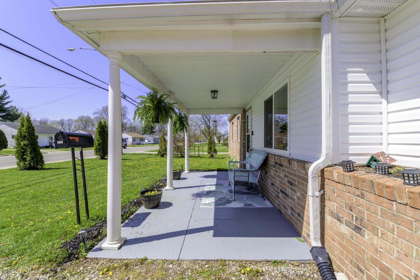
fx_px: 175
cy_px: 140
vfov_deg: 77.3
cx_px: 210
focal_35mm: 15
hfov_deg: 100.4
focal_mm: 15
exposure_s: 1/250
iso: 100
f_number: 8
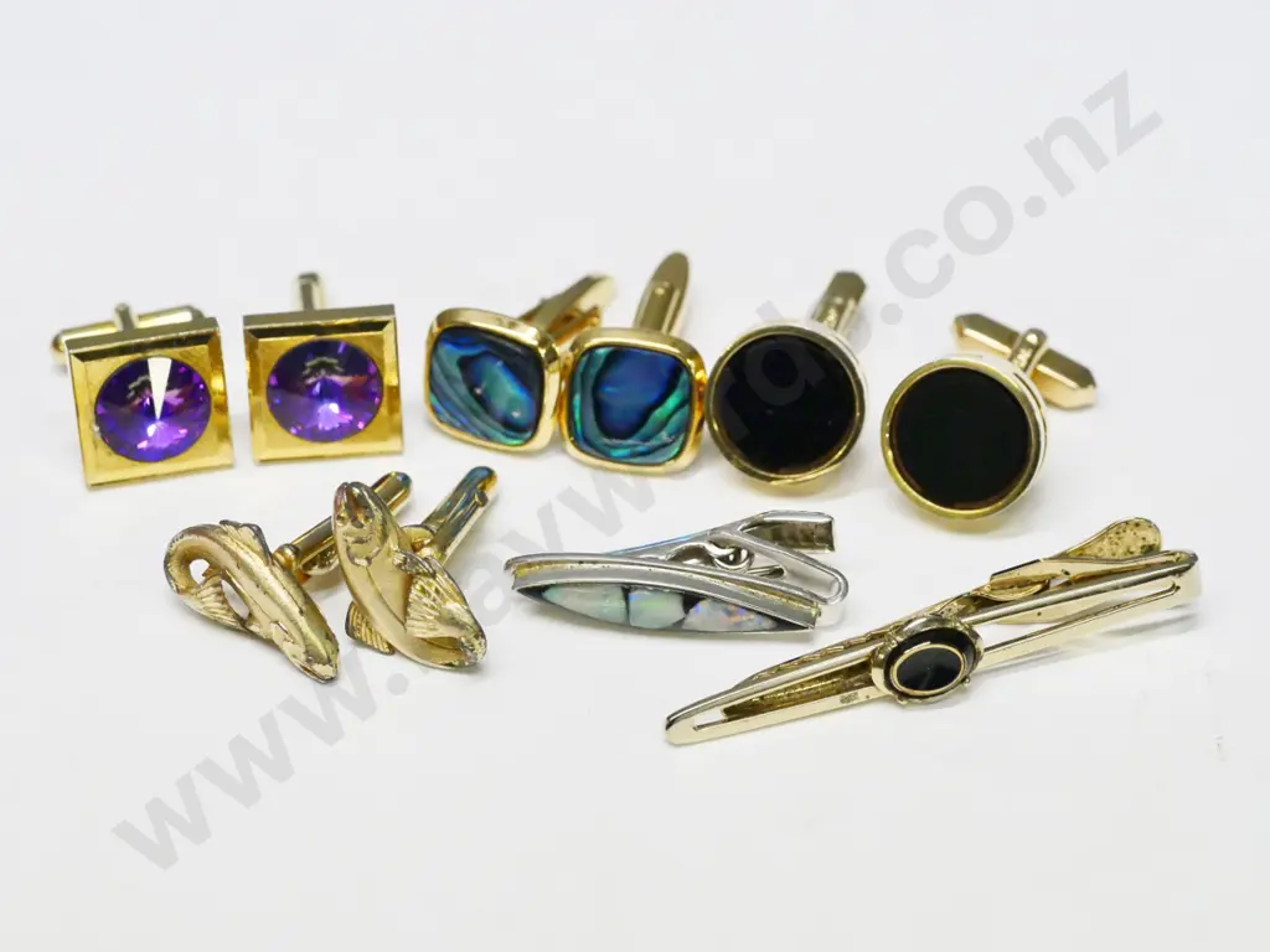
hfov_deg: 16.4
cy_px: 476
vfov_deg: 12.3
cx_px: 635
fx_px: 4403
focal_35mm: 120
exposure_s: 1/320
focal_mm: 60
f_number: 5.6
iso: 3200
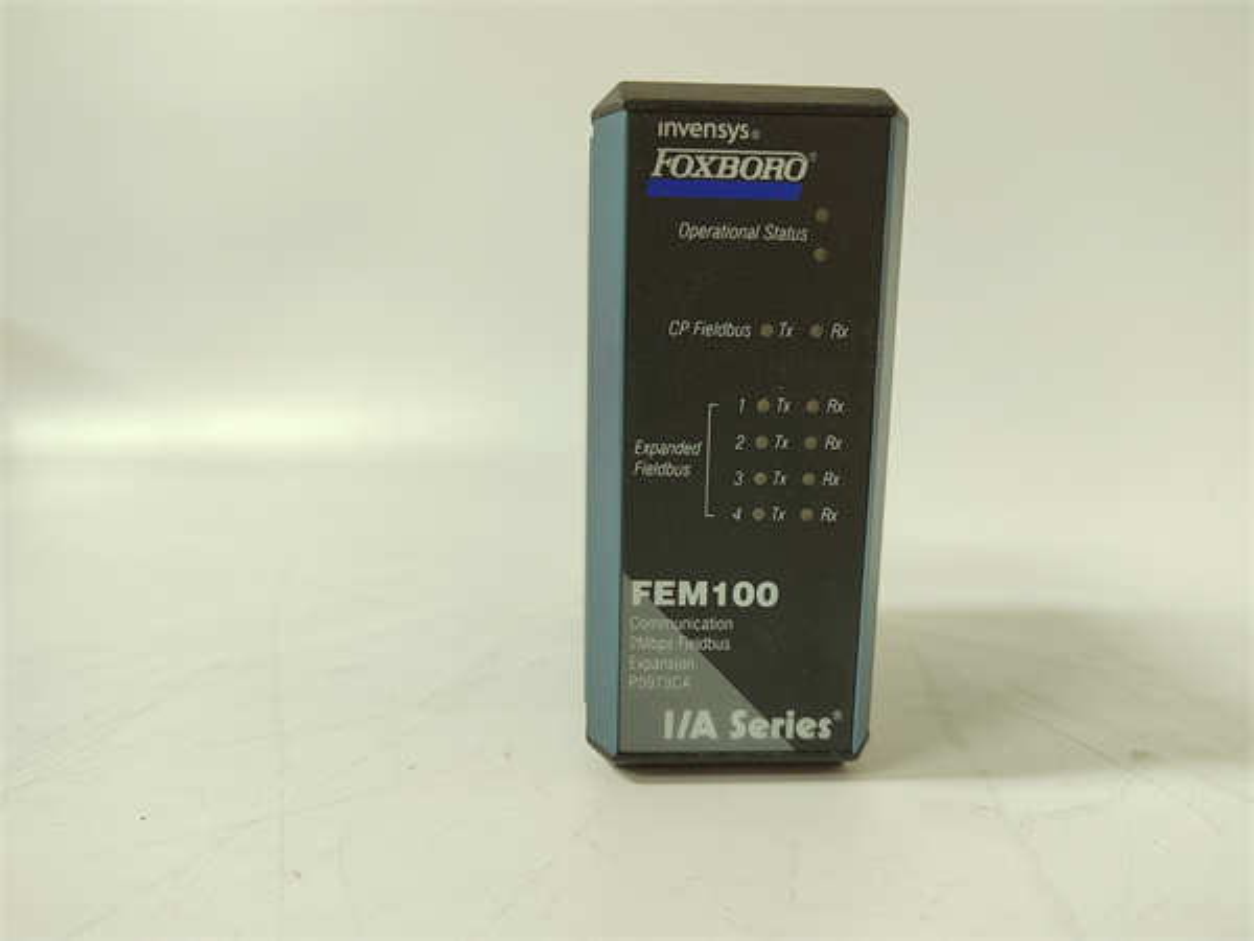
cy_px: 470
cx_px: 627
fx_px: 833
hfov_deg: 73.9
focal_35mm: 23
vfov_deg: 58.9
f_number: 1.9
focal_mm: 5.52
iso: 1463
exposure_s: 1/50
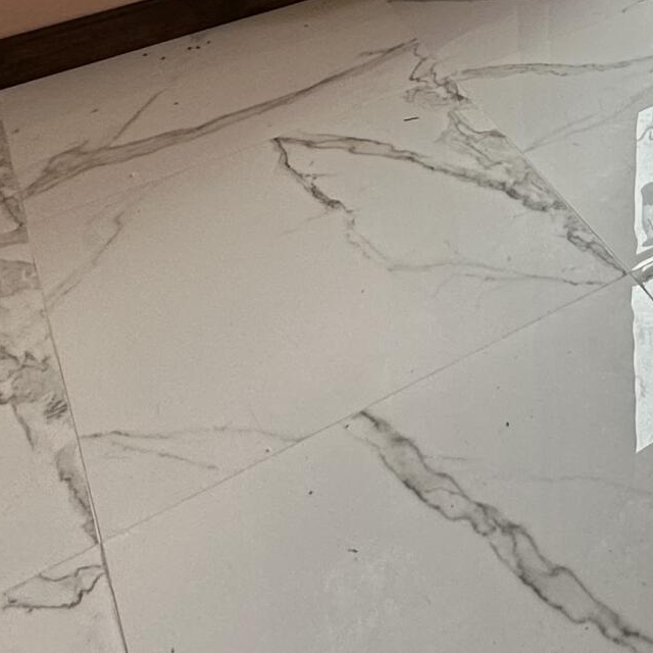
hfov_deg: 25.6
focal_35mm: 58
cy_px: -430
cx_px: 839
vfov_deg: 22.0
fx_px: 1238
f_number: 2.2
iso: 80
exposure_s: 1/120
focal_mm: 2.22
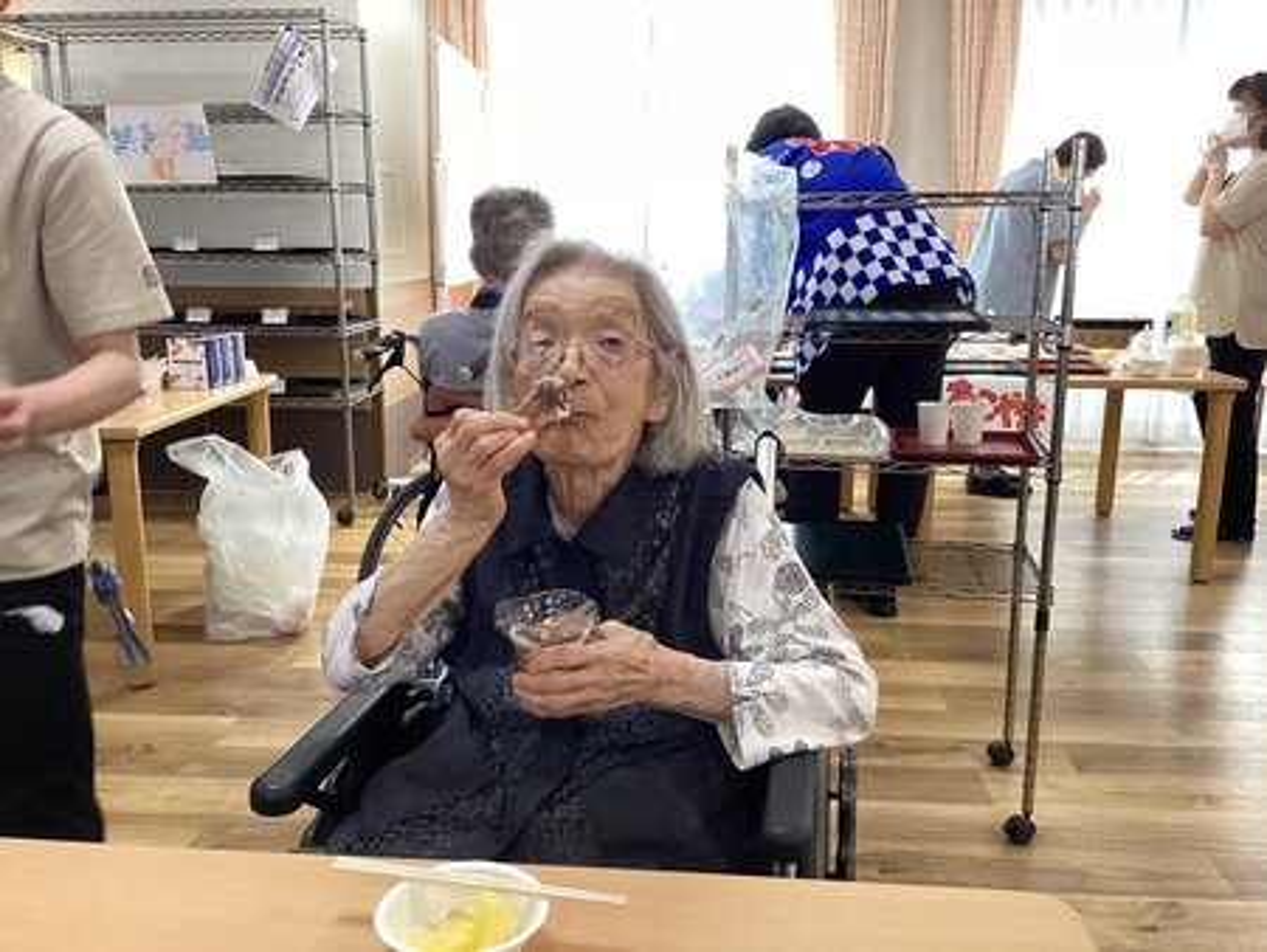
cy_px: 476
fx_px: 1135
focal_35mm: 31
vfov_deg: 45.5
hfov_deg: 58.3
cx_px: 634
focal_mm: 3.3
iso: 125
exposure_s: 1/60
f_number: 2.4
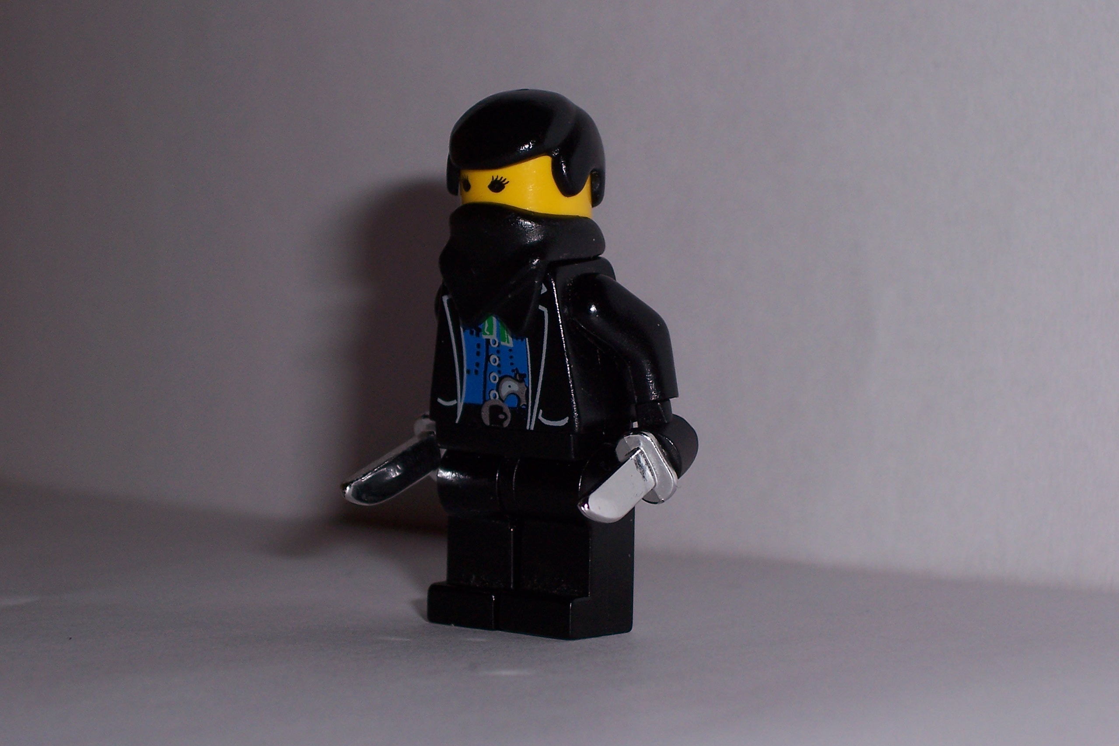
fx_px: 2548
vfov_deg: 16.6
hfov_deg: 24.8
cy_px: 373
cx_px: 560
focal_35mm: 82
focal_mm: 13.5
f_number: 4.1
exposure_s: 1/90
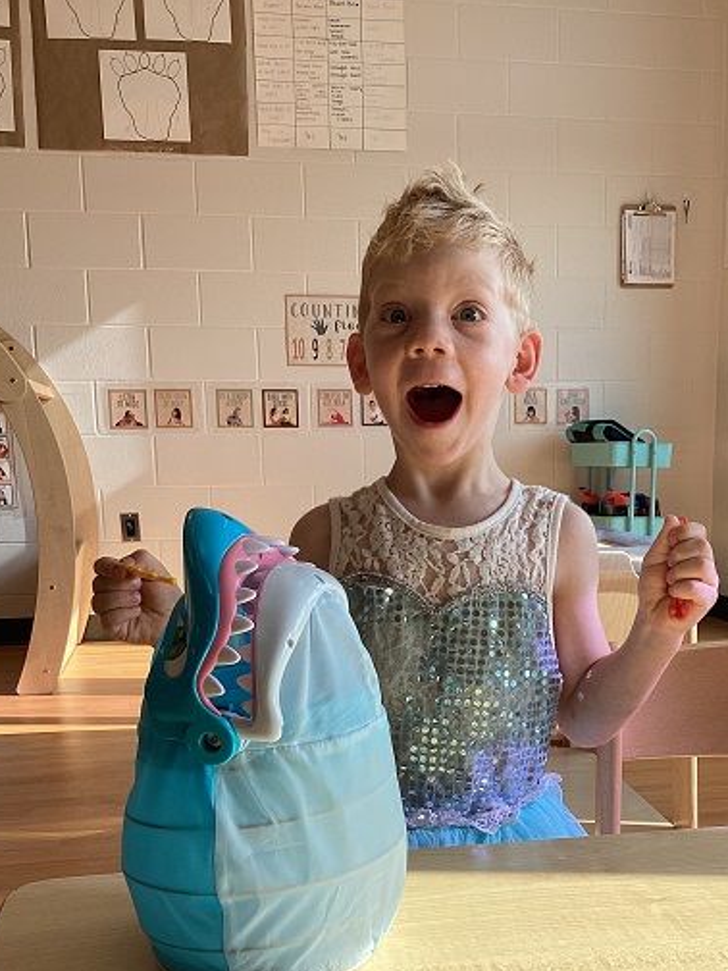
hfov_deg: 35.0
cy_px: 634
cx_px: 455
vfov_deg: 45.2
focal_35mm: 41
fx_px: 1150
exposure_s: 1/193
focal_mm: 3.3
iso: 25
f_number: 2.4
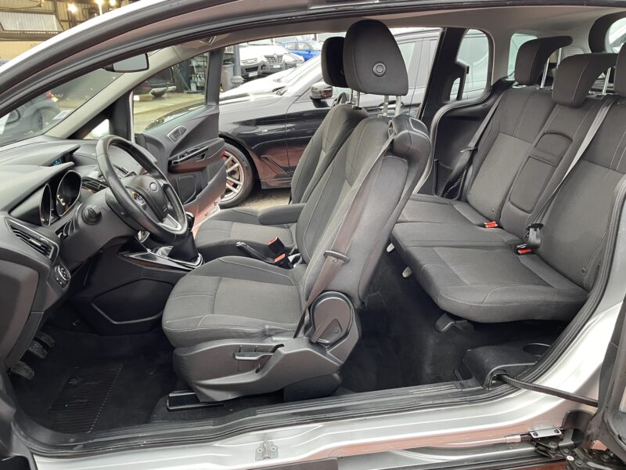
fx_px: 470
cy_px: 235
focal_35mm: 26
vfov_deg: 53.1
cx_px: 313
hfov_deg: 67.3
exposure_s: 1/60
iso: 200
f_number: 1.6
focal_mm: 4.2
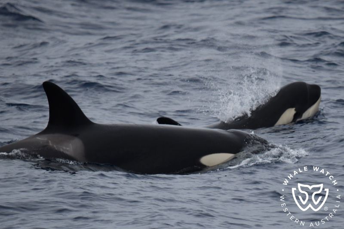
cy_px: 114
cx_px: 172
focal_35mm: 600
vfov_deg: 2.3
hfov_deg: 3.4
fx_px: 5732
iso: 1250
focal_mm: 600
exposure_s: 1/8000
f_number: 6.3
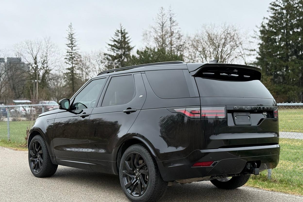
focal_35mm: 51
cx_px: 152
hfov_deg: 38.9
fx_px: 429
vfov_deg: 26.5
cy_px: 111
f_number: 1.78
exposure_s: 1/1013
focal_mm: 6.76
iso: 100
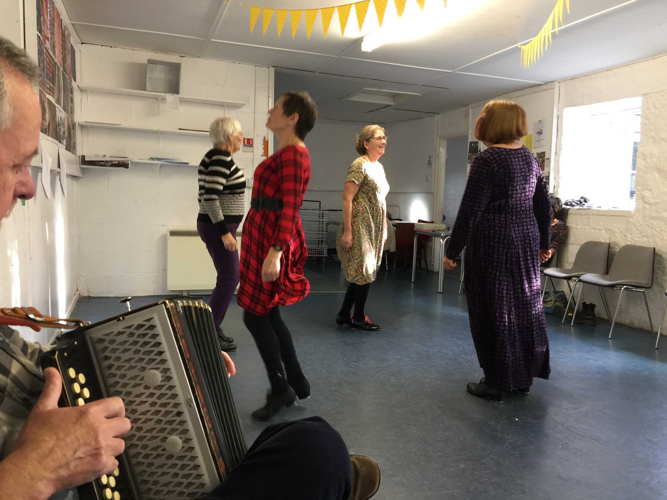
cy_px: 250
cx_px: 334
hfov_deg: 61.7
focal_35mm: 29
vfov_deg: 48.2
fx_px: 559
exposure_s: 1/17
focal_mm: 4.15
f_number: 2.2
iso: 64
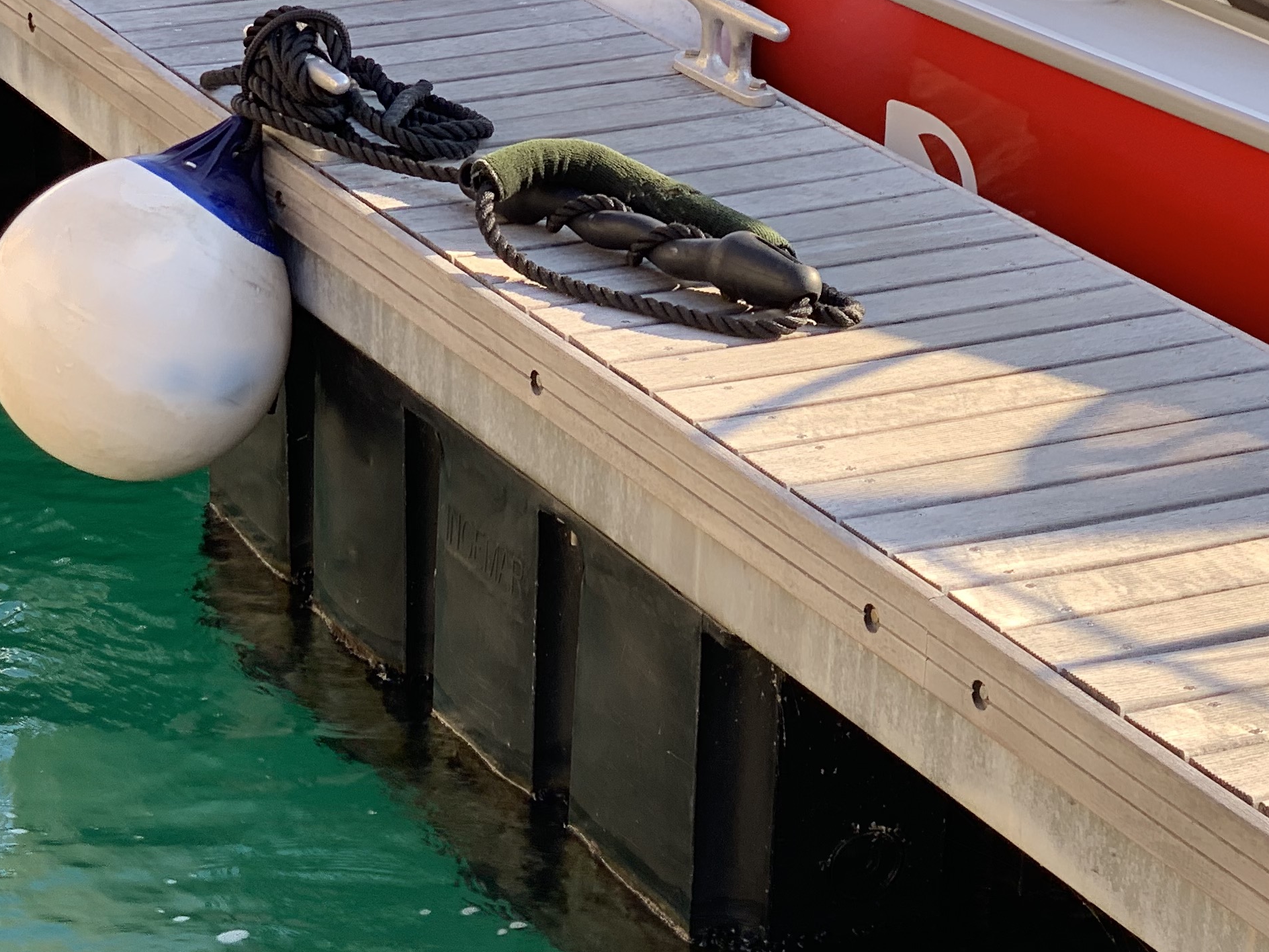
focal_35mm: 111
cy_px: 981
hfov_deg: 17.7
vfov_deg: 13.1
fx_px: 4069
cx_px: 384
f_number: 2.4
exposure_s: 1/134
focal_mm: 6
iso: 16
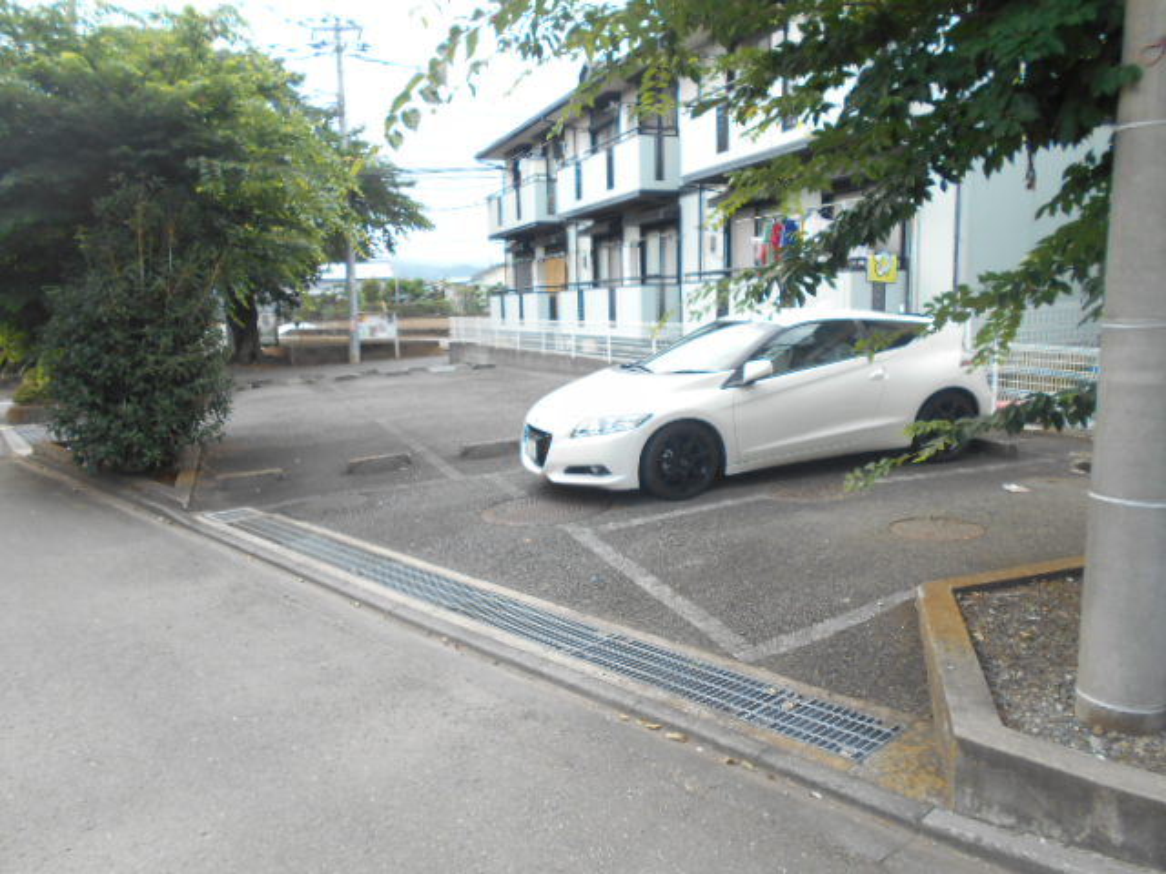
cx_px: 583
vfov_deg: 53.1
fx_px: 876
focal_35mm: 26
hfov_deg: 67.3
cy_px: 437
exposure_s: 1/125
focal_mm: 4.6
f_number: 3.2
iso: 80
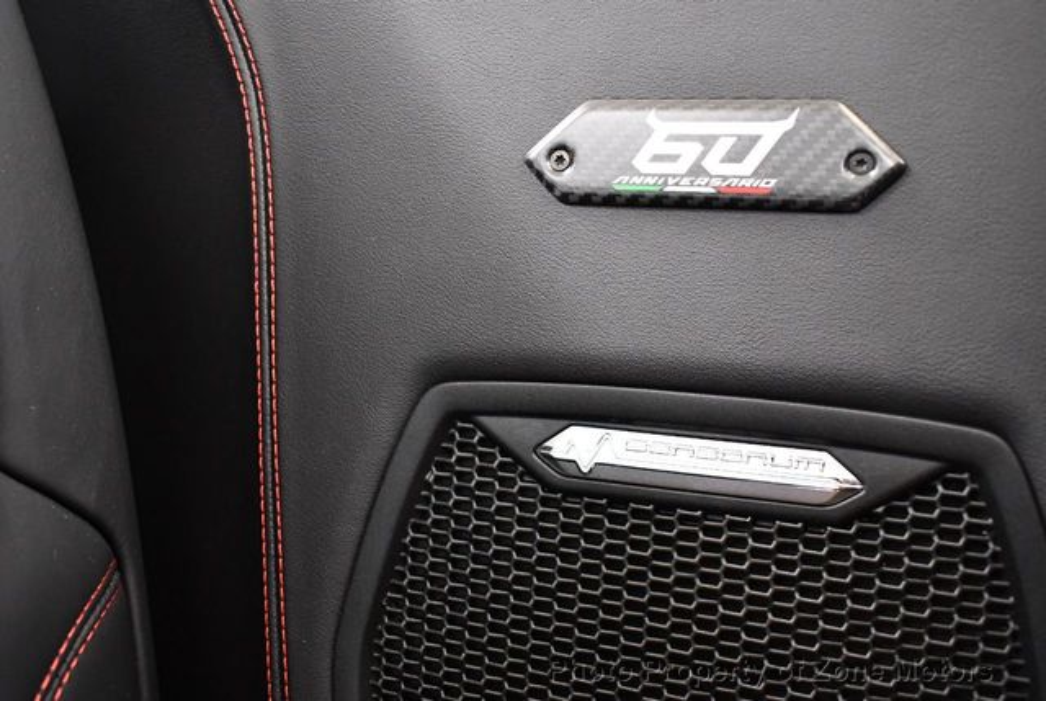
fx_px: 1048
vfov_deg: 37.0
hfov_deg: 53.1
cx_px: 523
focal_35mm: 36
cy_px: 350
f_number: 3.5
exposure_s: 1/100
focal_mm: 18
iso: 3200
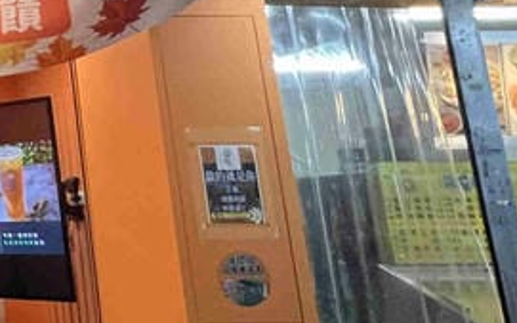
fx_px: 859
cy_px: 6
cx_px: -336
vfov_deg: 20.6
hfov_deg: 23.4
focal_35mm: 61
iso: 250
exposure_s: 1/120
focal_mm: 1.57
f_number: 1.8
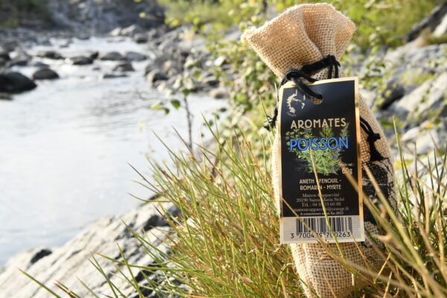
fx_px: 646
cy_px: 149
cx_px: 224
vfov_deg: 26.0
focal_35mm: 52
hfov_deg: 38.2
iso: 1250
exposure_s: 1/160
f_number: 20
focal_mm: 52
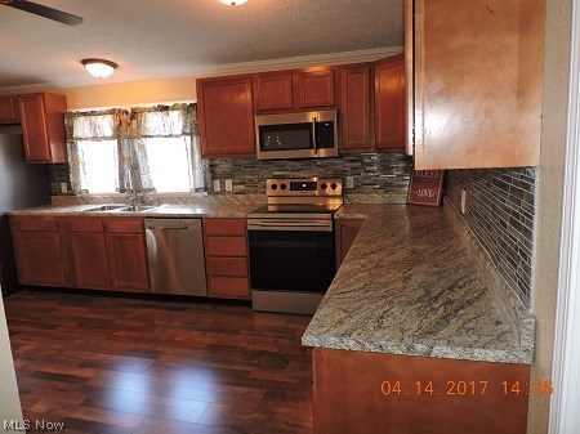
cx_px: 290
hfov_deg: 71.6
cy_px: 217
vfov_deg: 56.8
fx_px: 402
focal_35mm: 24
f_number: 3
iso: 200
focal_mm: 4.3
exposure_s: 1/30
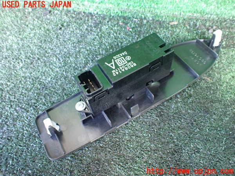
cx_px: 118
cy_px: 88
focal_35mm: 30
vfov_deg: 46.8
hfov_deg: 60.0
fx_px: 204
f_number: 2.3
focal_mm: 5.4
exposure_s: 1/40
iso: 800
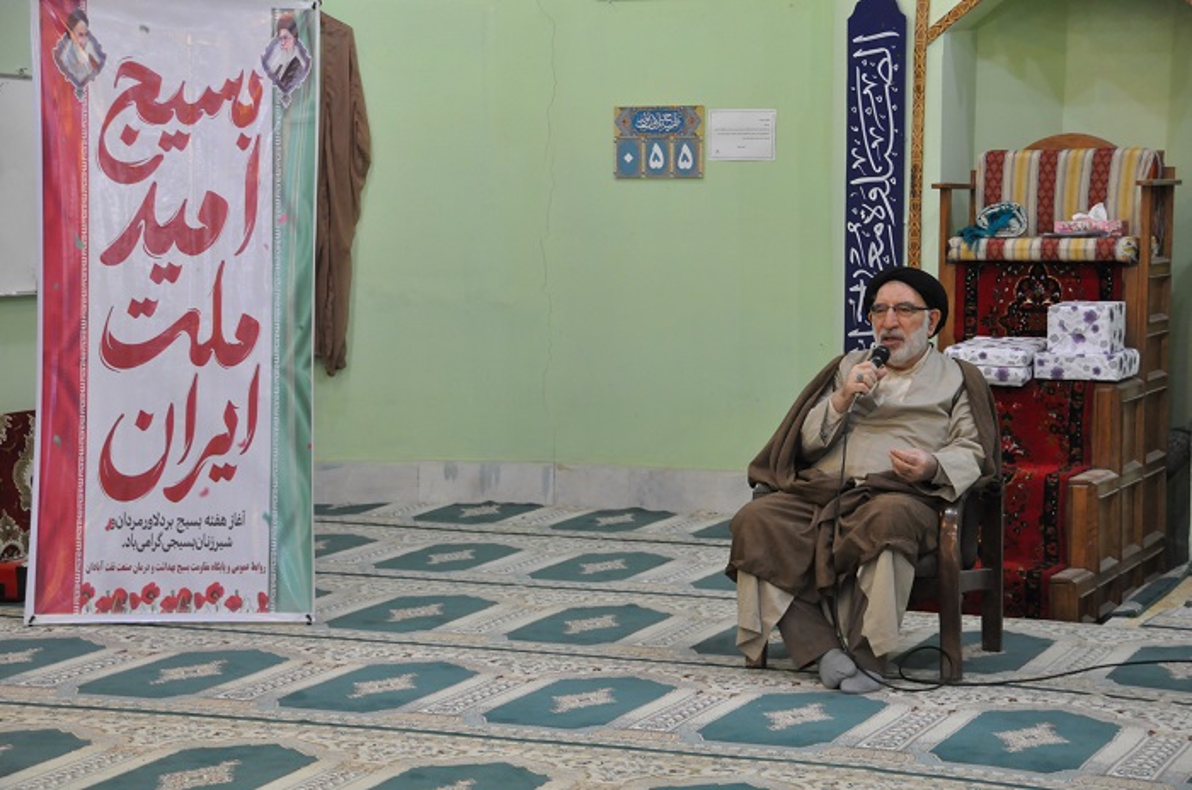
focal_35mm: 82
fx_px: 2727
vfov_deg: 16.5
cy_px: 395
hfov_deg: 24.7
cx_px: 596
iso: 1600
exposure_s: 1/60
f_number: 5.6
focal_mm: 55
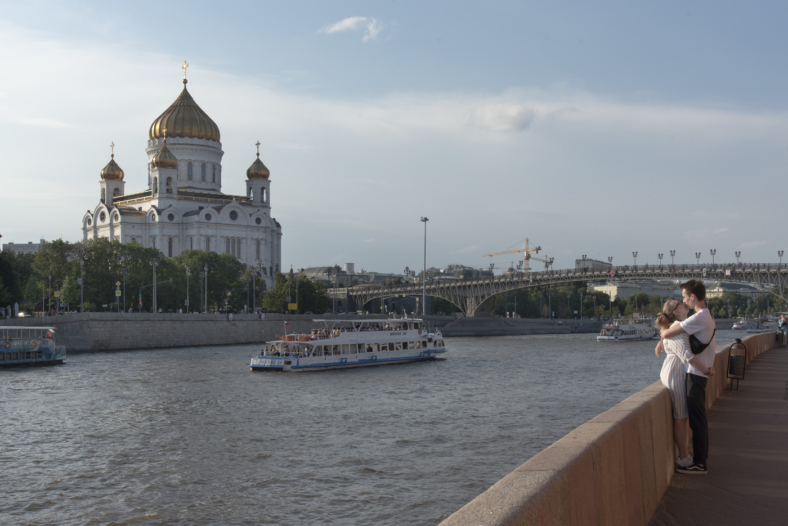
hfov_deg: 44.5
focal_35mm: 44
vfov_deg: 30.5
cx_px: 394
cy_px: 263
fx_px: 964
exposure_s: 1/320
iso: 250
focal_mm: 44
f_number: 13
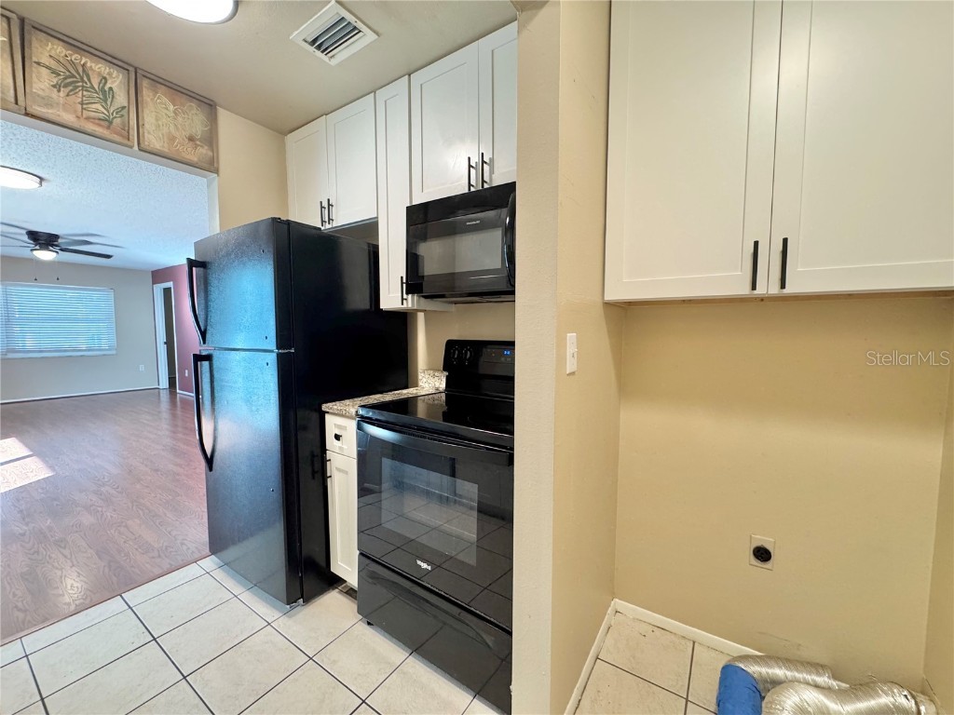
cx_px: 477
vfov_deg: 85.7
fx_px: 386
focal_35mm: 14
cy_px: 358
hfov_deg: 102.1
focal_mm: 2.22
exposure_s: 1/60
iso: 250
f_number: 2.2
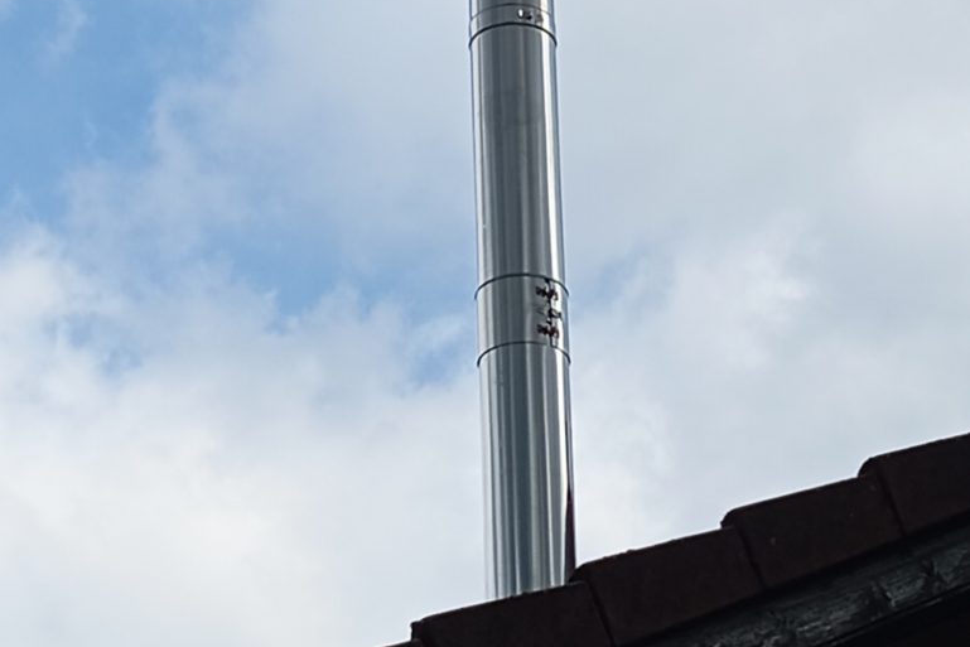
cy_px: 294
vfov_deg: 10.6
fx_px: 3476
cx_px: 485
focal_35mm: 129
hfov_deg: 15.9
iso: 107
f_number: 1.8
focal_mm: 4.22
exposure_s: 1/630
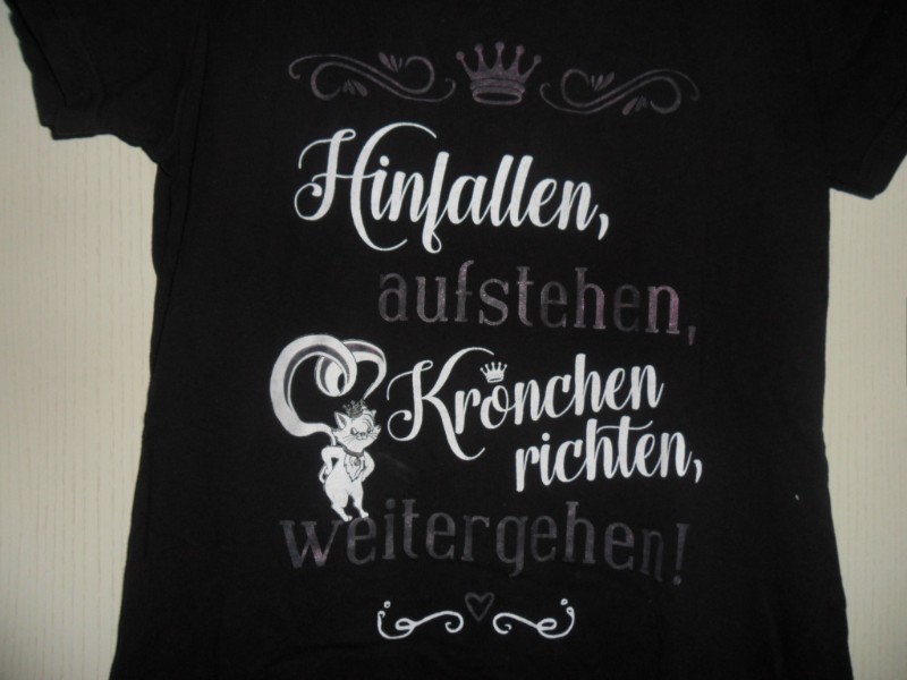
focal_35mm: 27
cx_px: 454
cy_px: 340
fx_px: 707
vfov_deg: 51.4
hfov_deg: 65.3
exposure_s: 1/45
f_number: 8.9
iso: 100
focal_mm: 4.9
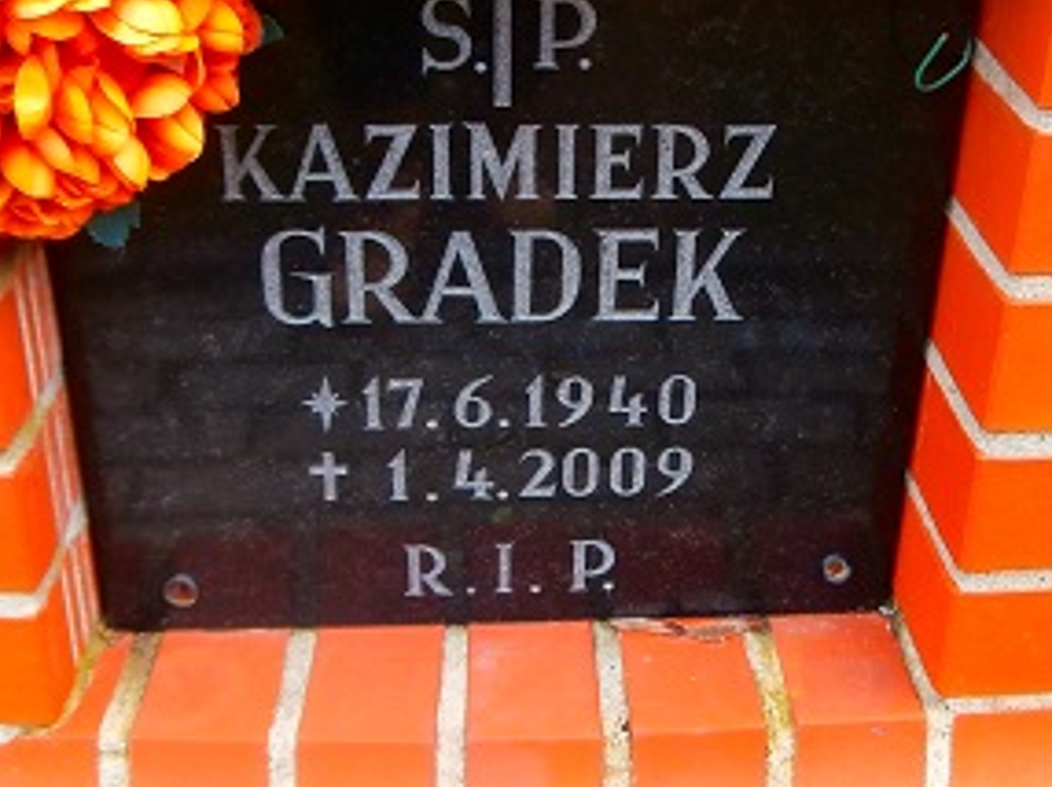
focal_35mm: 56
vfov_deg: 26.0
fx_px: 1700
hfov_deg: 34.3
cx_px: 577
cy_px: 309
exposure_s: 1/100
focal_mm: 4.43
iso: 100
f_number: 3.2
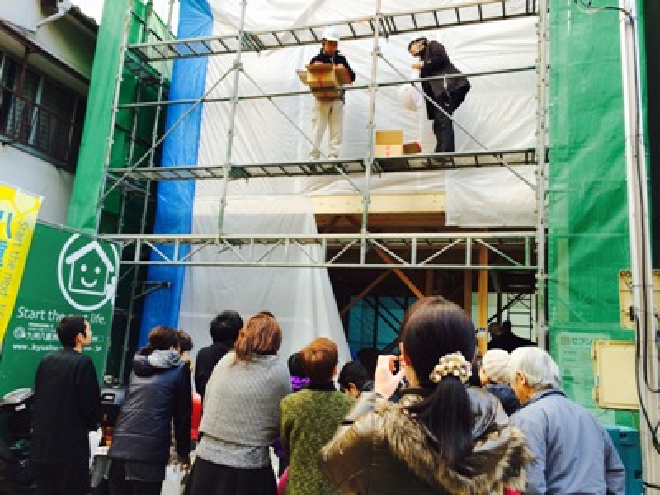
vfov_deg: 46.8
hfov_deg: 60.0
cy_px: 248
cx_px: 330
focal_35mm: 30
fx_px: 572
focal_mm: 4.12
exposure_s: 1/60
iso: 40
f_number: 2.2
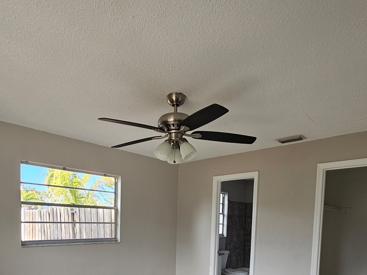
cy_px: 242
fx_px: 244
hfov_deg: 73.6
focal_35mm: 23
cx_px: 161
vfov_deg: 52.6
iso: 100
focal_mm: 2.2
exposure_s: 1/207
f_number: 2.2
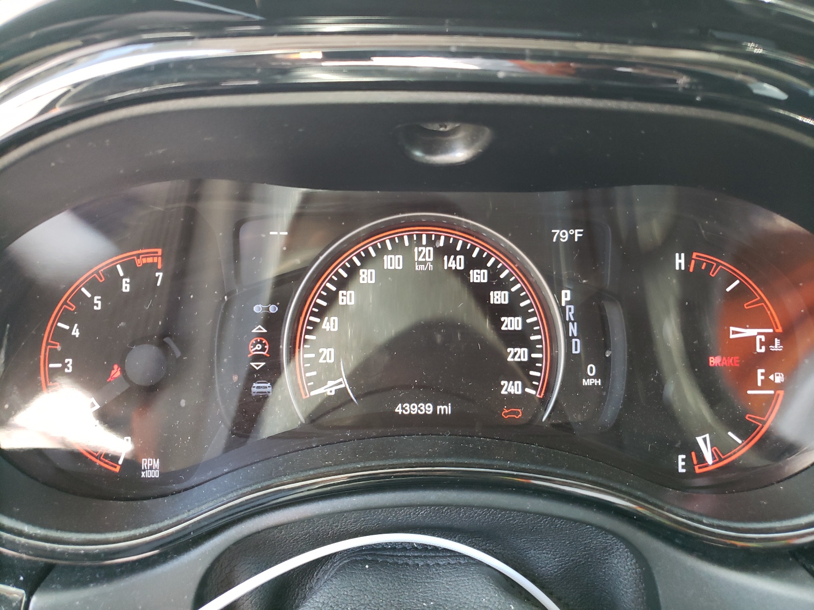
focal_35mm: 26
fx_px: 611
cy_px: 305
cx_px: 407
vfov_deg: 53.1
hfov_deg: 67.3
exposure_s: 1/60.2
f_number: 1.5
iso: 196
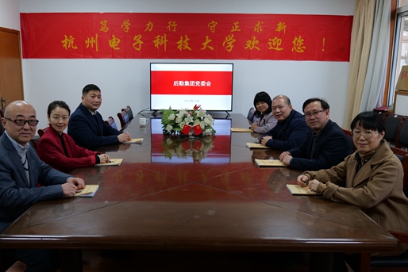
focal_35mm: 35
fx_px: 397
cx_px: 183
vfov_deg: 37.9
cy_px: 144
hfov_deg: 54.3
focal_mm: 30
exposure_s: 1/60
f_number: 4.2
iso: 640
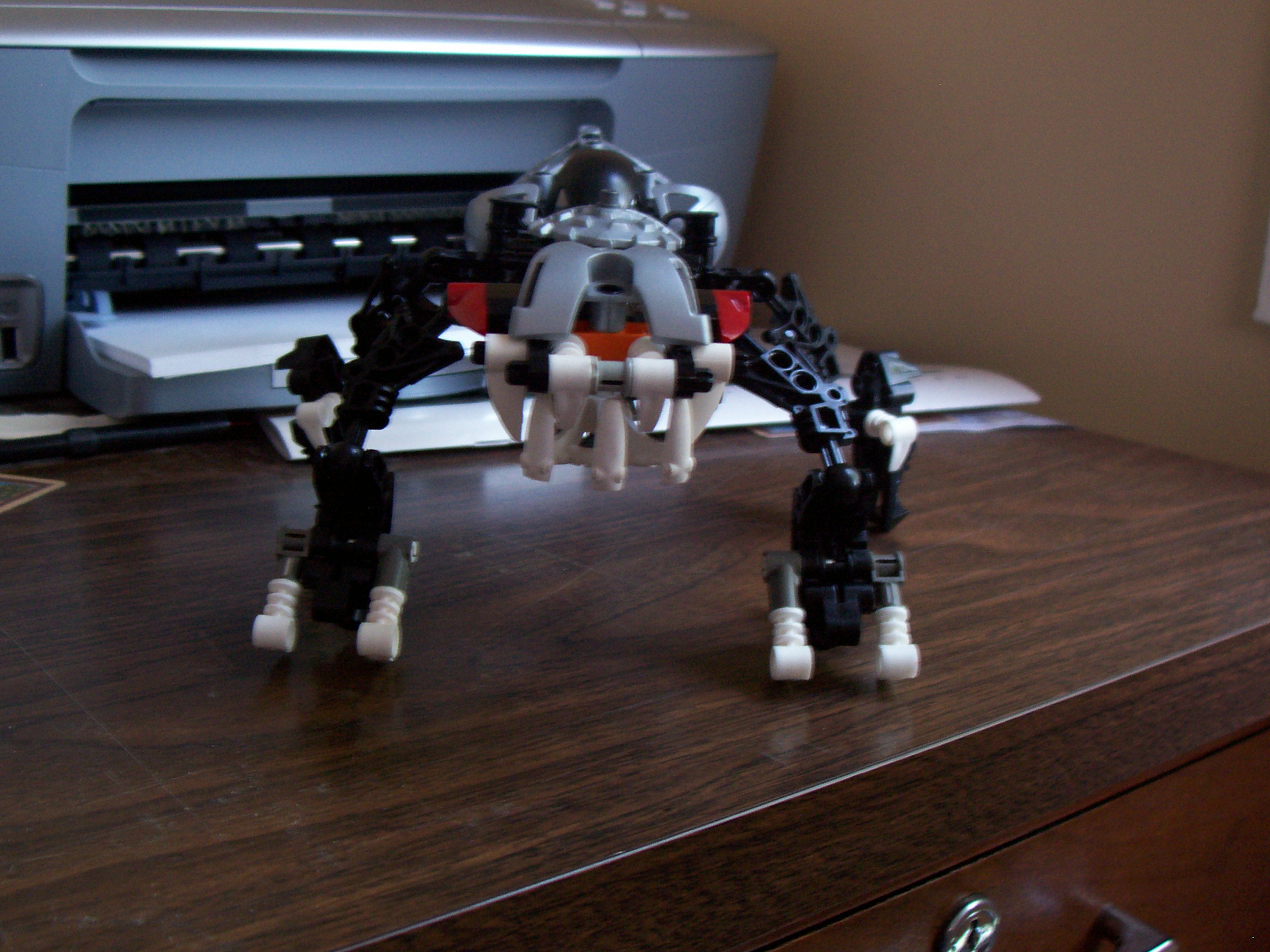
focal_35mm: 42
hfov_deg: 44.8
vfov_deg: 34.3
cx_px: 635
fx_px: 1541
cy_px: 476
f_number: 2.9
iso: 160
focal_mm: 7
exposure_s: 1/8
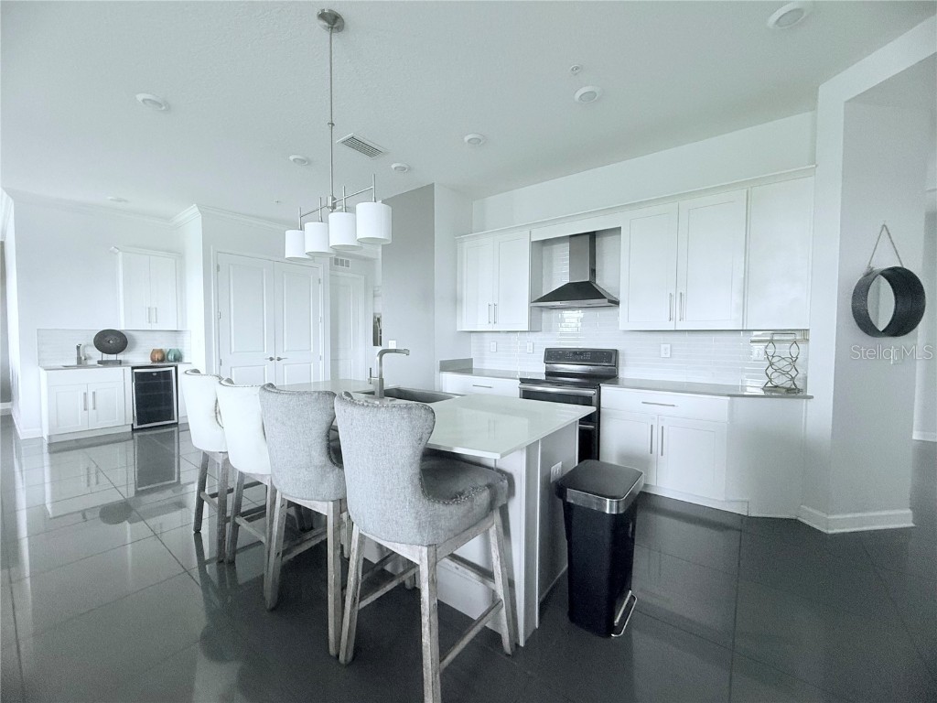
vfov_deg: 85.7
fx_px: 379
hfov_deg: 102.1
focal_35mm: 14
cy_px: 352
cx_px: 468
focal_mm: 2.22
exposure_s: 1/60
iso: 500
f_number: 2.2
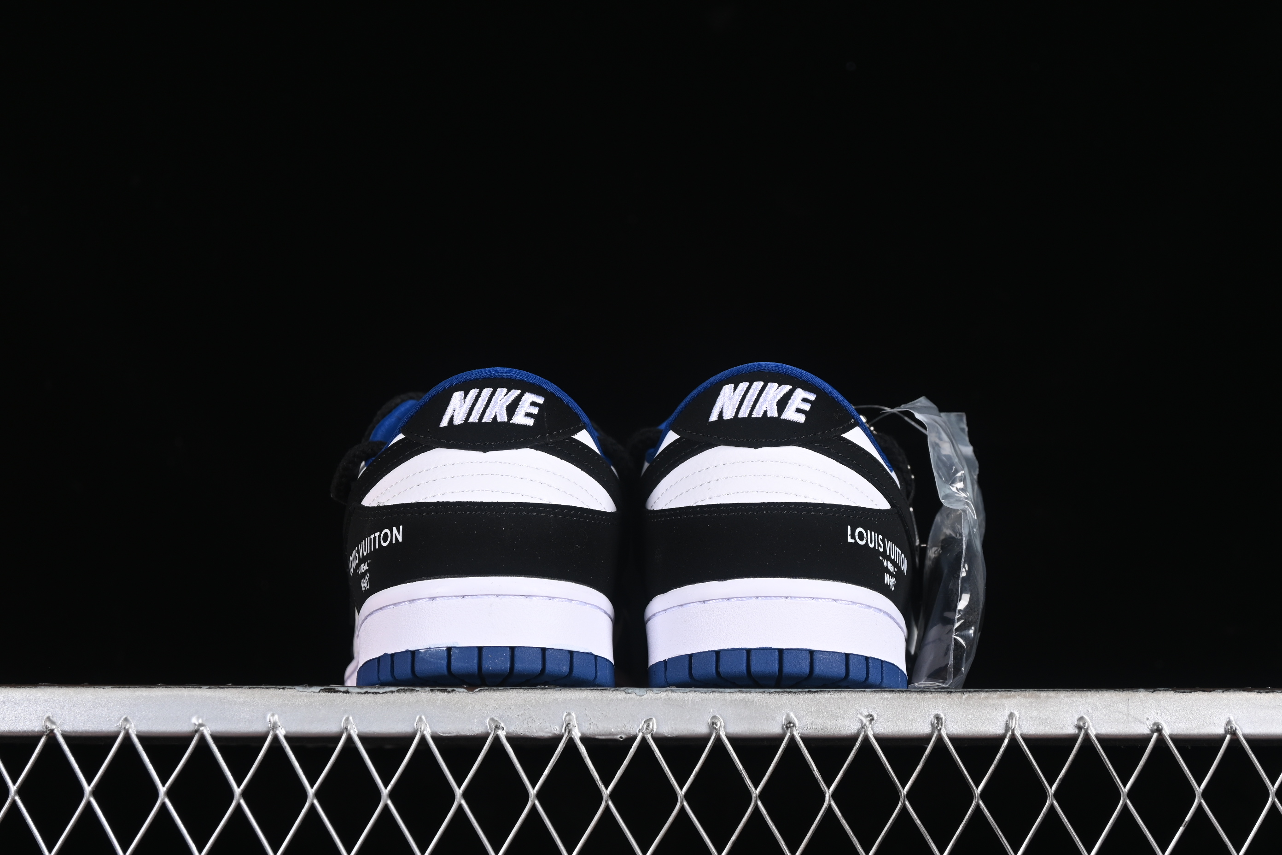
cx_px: 641
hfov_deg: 27.0
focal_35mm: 75
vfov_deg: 18.2
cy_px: 428
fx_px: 2671
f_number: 6.3
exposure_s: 1/60
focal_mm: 50
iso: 160
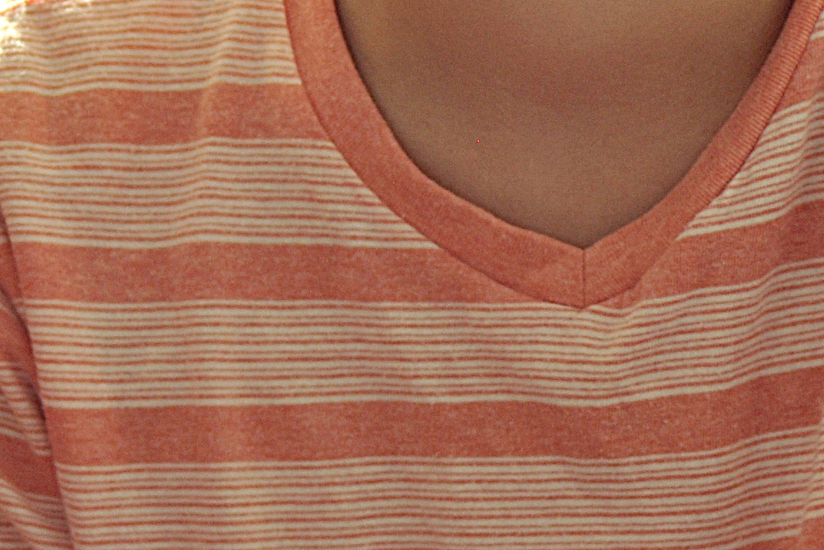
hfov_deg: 3.7
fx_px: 12635
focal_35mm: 552
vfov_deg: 2.5
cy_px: -250
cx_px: -384
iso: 400
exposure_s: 1/500
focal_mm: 105
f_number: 4
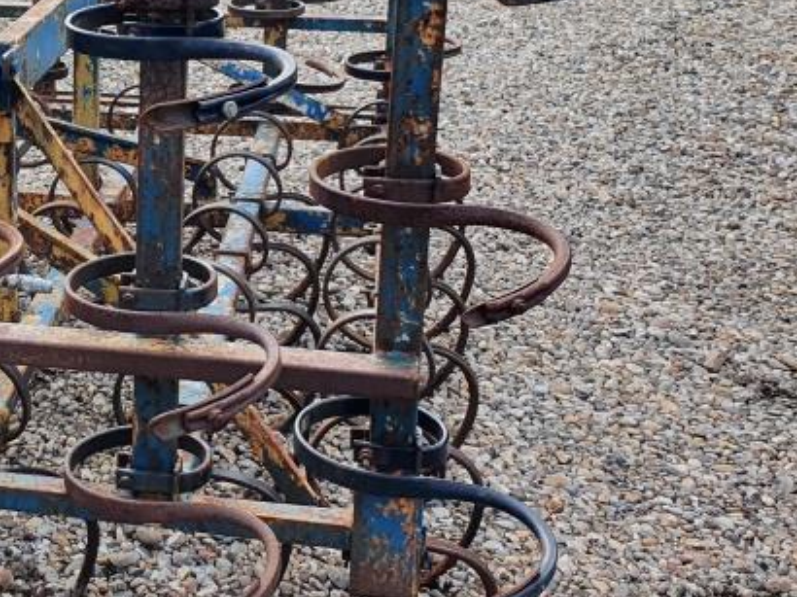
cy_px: 134
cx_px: 89
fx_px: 1496
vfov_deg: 22.3
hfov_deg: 28.7
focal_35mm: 65
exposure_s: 1/558
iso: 50
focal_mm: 4.32
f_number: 2.4
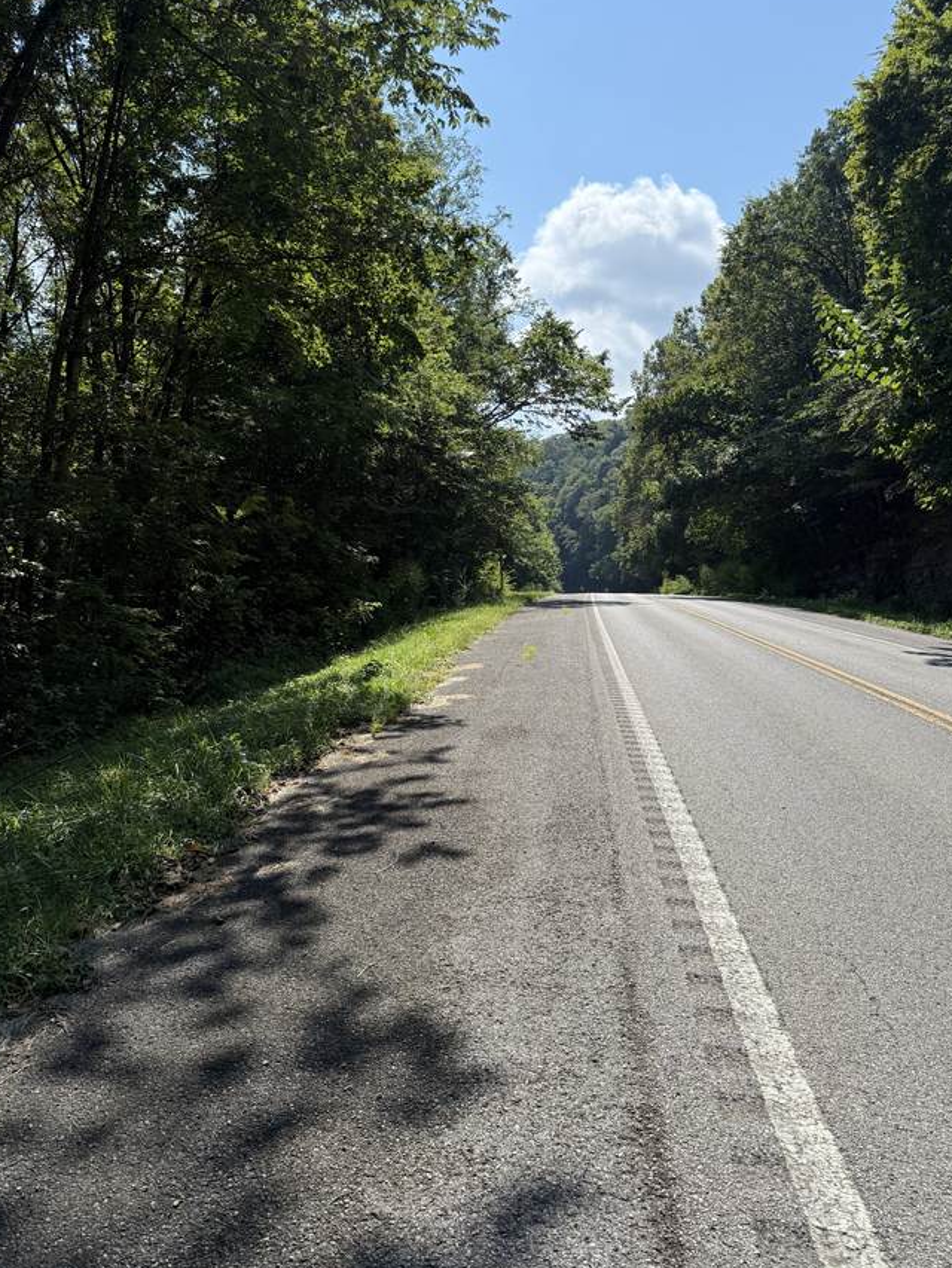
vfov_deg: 65.2
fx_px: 990
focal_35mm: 27
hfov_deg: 51.4
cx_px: 472
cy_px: 574
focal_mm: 6.76
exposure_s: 1/5714
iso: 125
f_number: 1.78
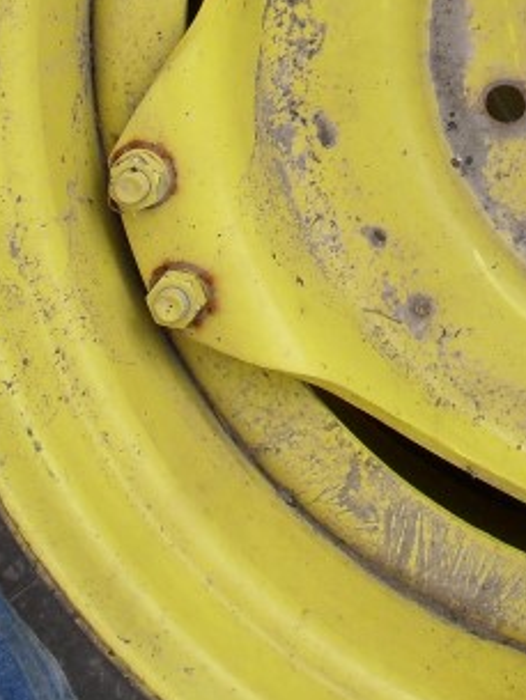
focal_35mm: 110
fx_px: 2227
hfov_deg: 13.0
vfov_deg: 17.4
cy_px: -7
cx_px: 673
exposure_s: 1/500
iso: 100
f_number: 3.2
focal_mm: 6.3
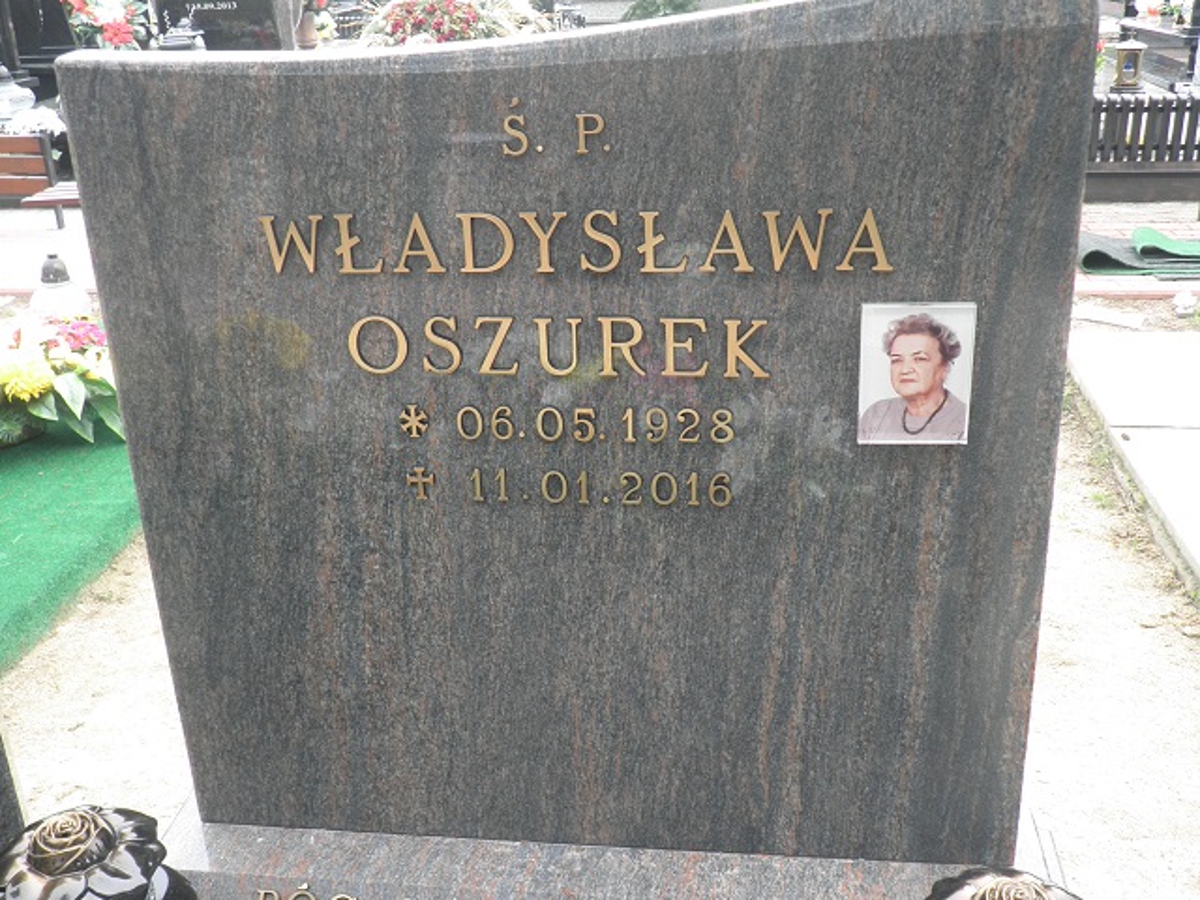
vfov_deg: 36.8
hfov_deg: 47.9
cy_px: 450
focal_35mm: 39
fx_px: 1352
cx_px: 600
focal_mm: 7
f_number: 4
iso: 100
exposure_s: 1/60
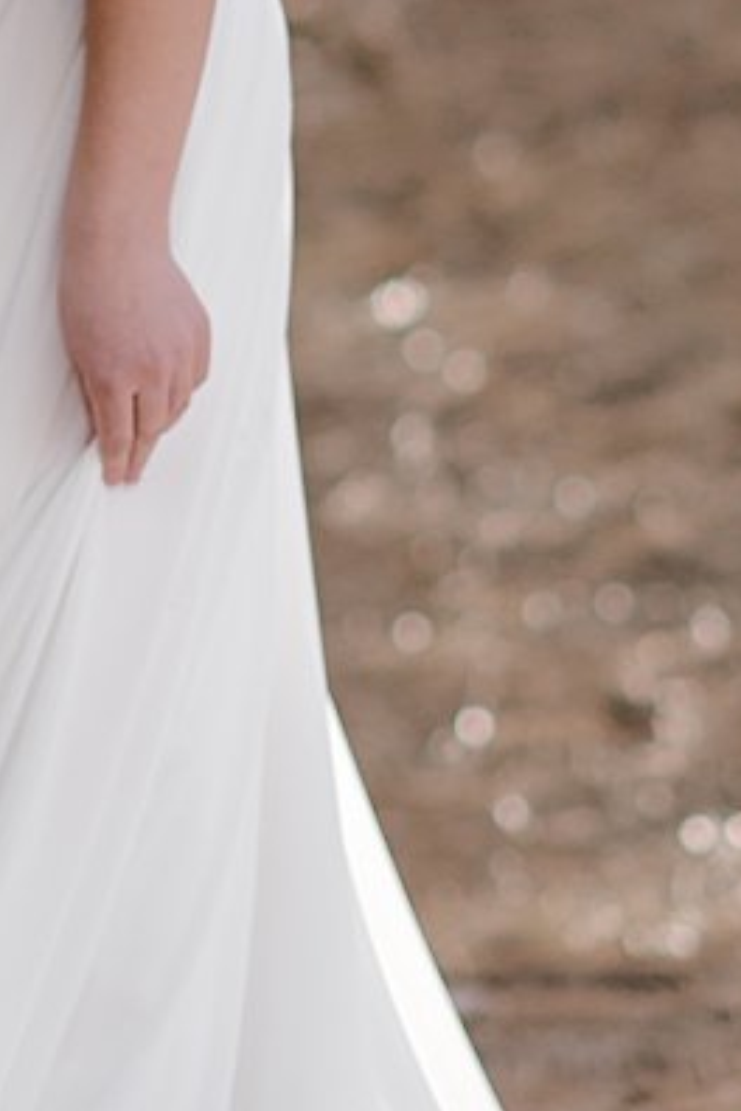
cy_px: -368
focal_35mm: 440
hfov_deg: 3.1
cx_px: -1
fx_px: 13584
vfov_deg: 4.7
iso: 200
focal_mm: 85
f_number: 1.8
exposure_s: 1/1250
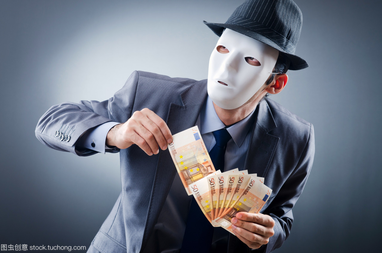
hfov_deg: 19.5
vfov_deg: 13.0
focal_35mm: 105
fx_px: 1112
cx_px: 191
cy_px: 126
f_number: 9
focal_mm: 70
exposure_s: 1/200
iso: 100
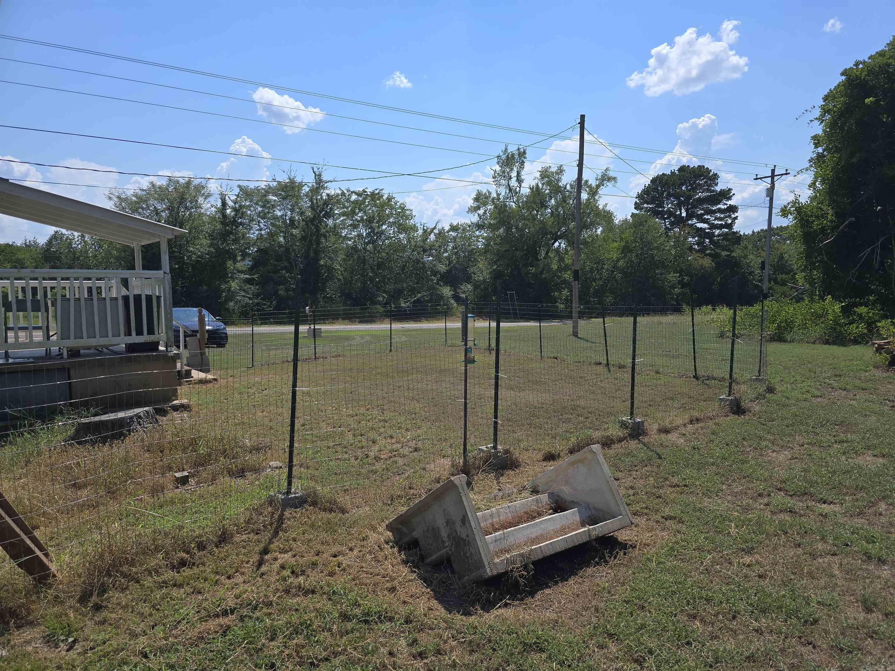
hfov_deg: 73.9
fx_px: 595
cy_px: 336
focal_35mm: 23
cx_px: 448
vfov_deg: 58.9
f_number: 1.7
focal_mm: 6.3
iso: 12
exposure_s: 1/1129
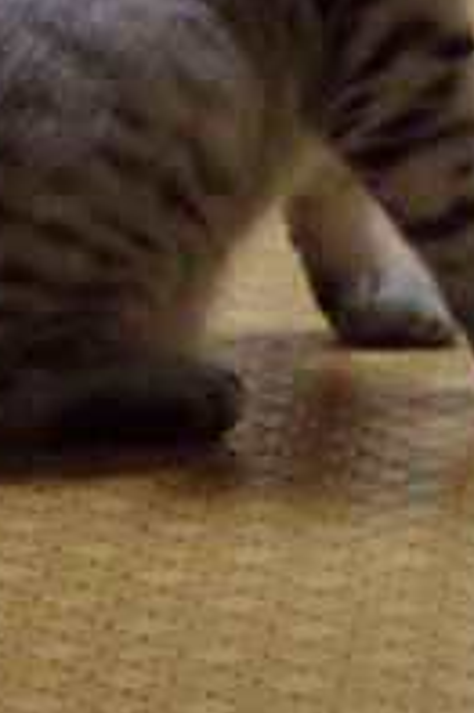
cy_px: -210
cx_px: 130
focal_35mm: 389
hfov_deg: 3.5
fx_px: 7696
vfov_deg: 5.3
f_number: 4
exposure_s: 1/100
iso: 3200
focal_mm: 50
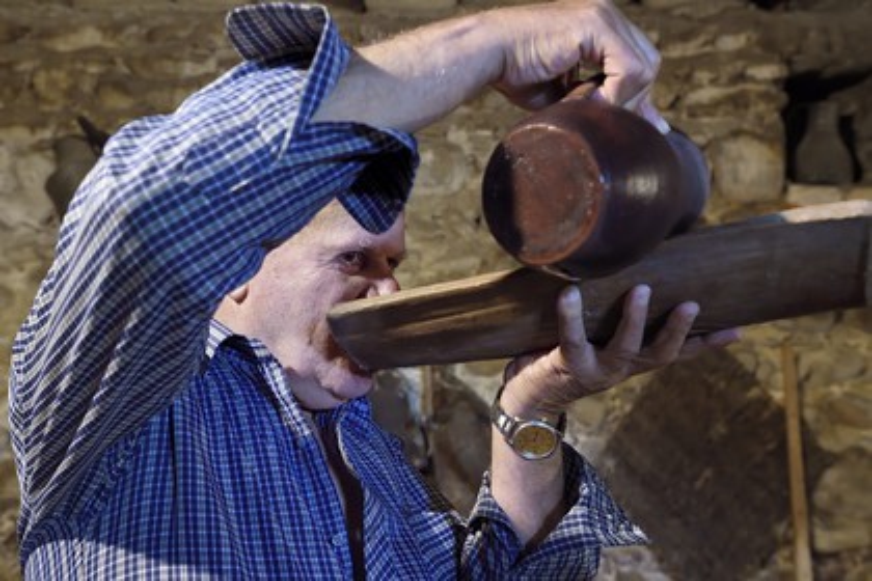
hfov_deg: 53.1
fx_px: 872
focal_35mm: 36
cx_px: 436
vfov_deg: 36.9
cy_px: 290
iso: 3200
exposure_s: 1/15
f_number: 5.6
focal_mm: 36
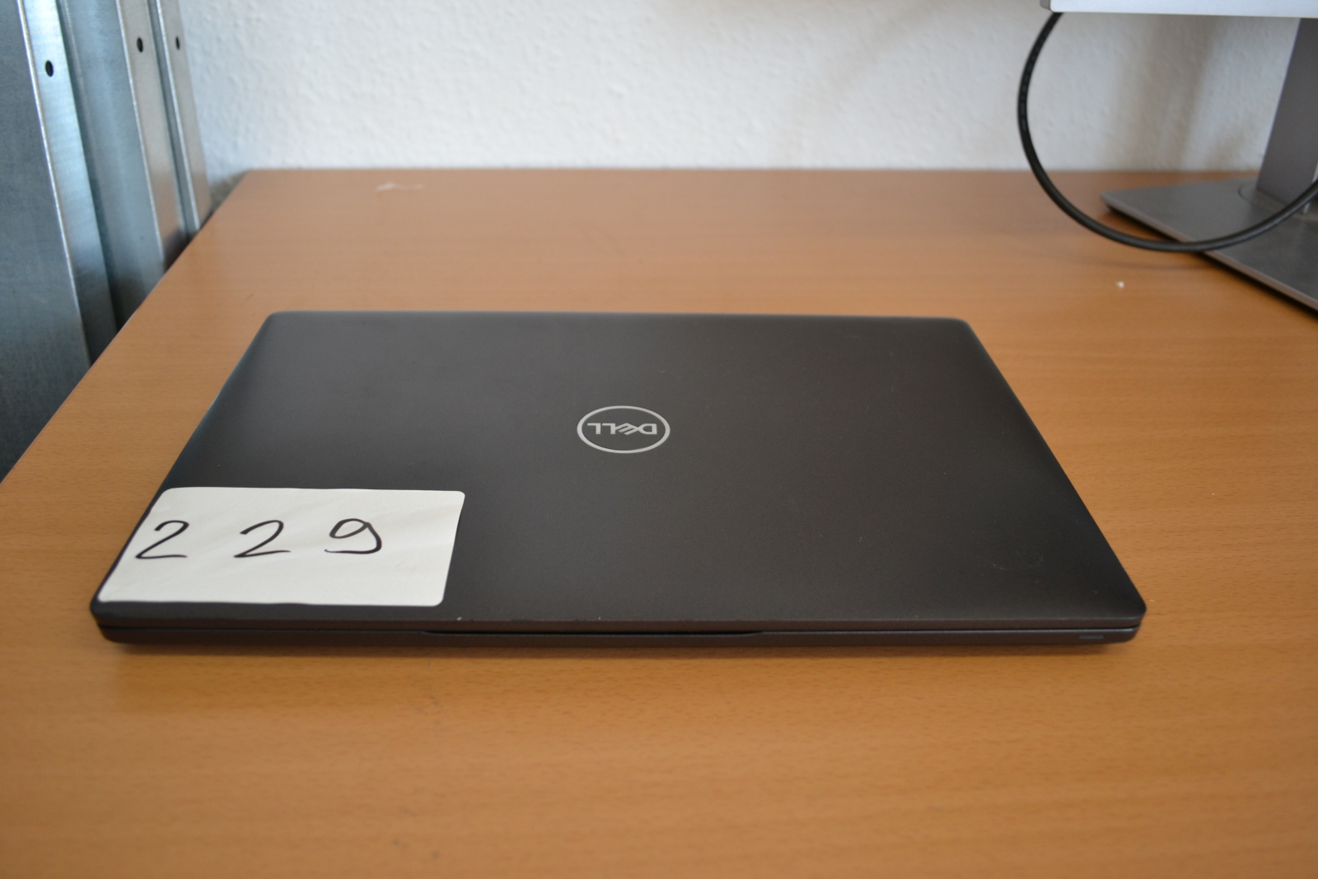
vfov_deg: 43.6
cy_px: 440
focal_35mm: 30
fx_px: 1098
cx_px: 659
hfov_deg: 61.9
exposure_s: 1/60
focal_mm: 20
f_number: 3.8
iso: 400
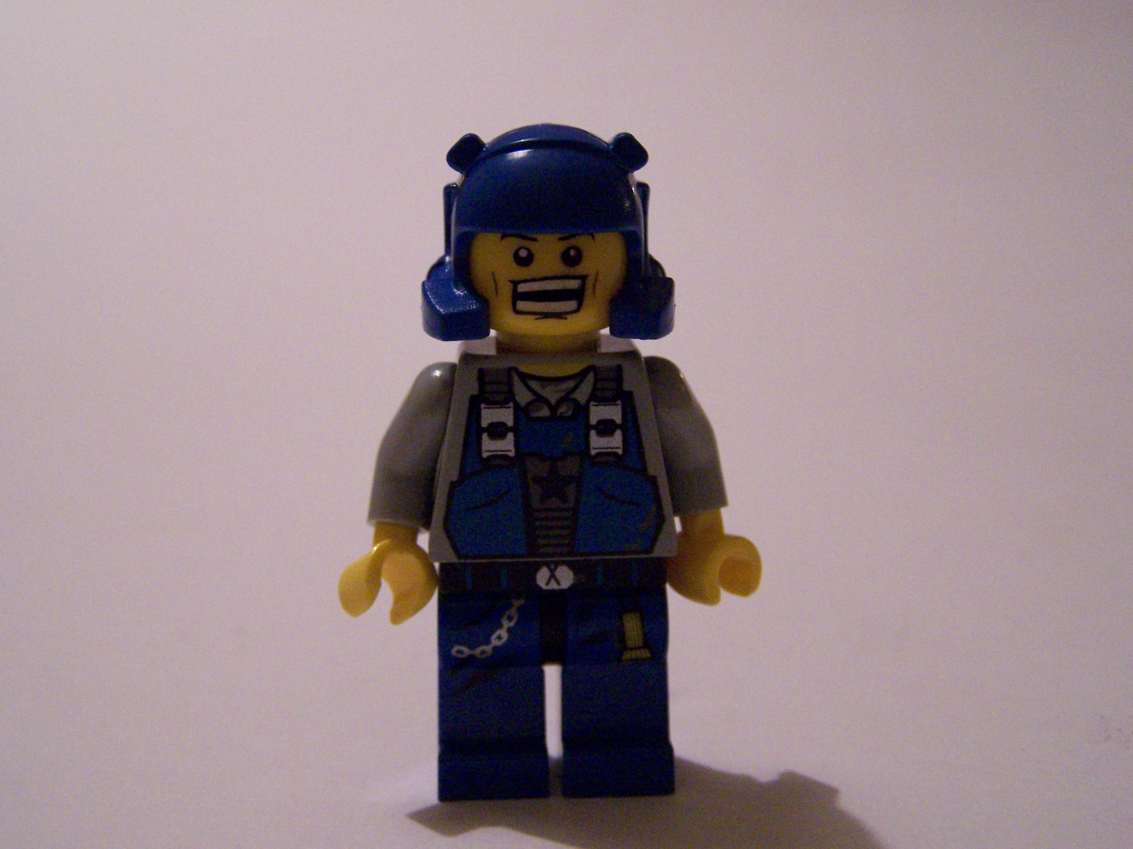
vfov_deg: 28.6
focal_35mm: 51
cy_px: 424
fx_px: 1669
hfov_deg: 37.5
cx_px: 566
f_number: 3
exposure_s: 1/30
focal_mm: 8.5
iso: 400
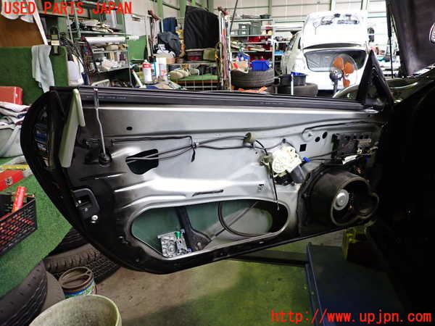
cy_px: 163
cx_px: 218
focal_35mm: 25
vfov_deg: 54.9
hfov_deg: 69.4
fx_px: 314
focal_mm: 4.5
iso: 250
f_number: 2
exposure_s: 1/30
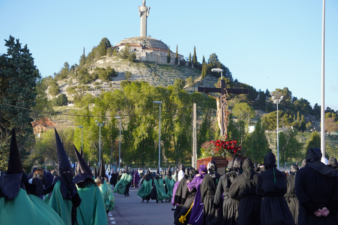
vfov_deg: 16.5
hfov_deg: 24.6
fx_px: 774
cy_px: 112
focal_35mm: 82
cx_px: 169
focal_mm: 55
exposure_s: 1/160
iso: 100
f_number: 5.6
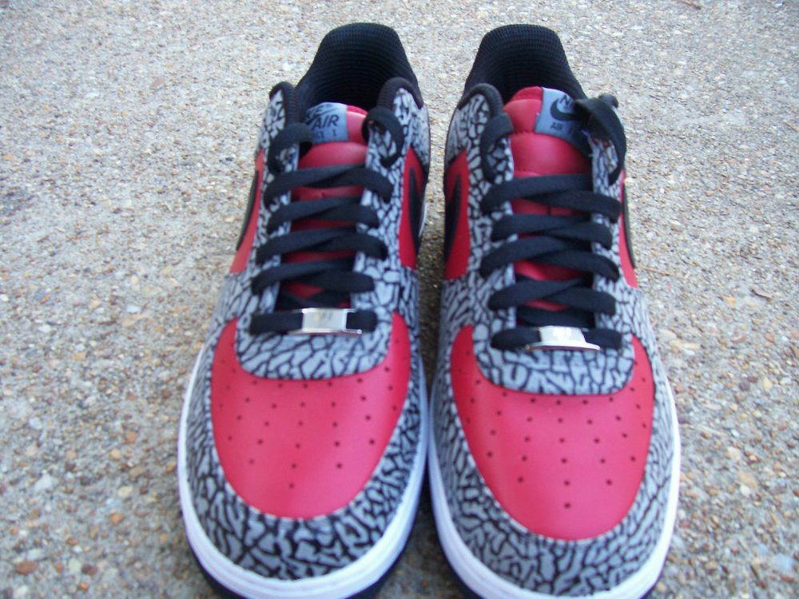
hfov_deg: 54.0
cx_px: 400
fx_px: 785
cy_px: 300
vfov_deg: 41.8
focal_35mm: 34
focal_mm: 5.6
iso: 80
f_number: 2.7
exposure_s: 1/52.6
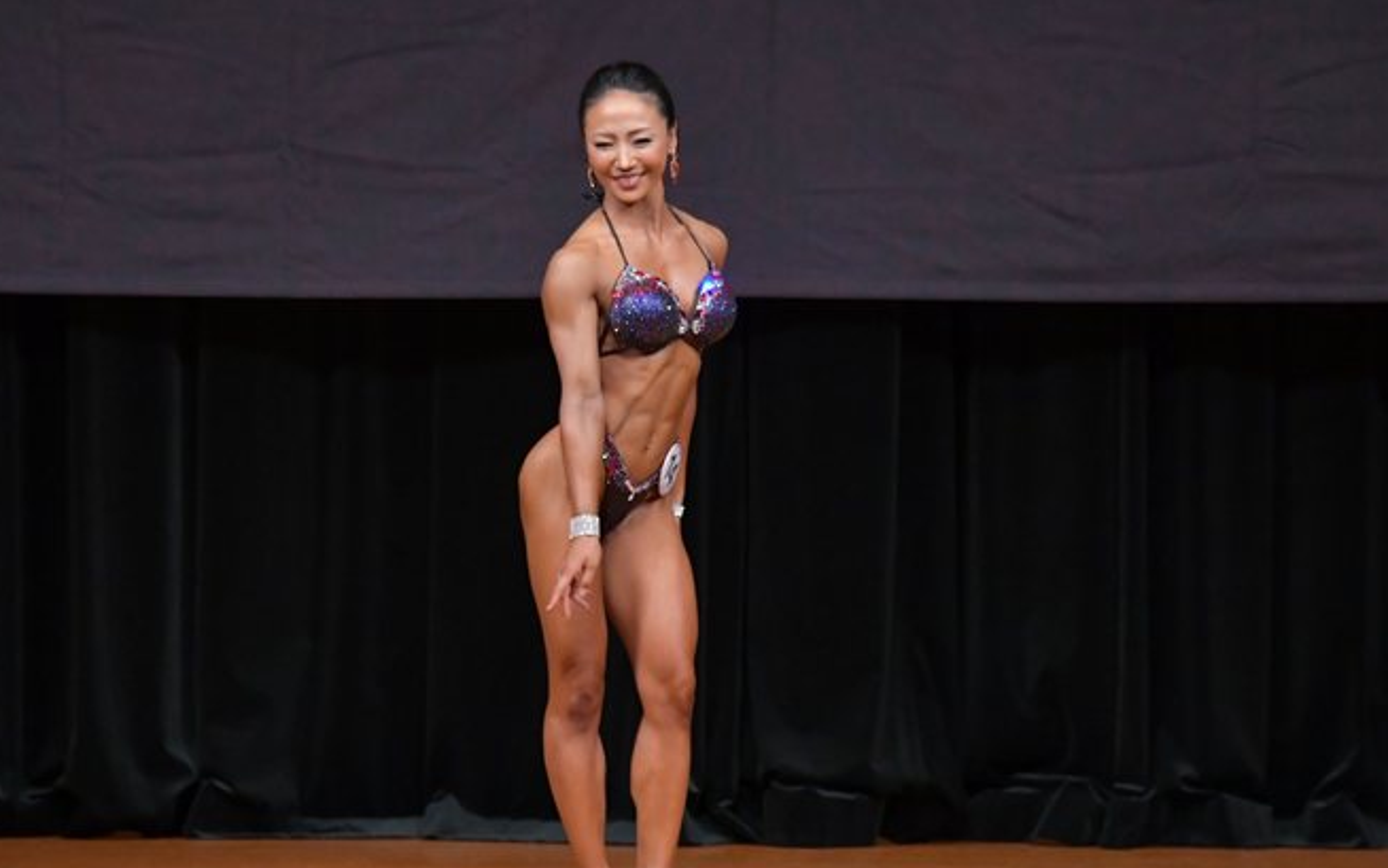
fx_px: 13015
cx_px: 570
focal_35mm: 344
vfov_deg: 3.8
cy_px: 471
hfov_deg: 6.1
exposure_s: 1/400
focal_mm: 190
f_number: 5.6
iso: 4000
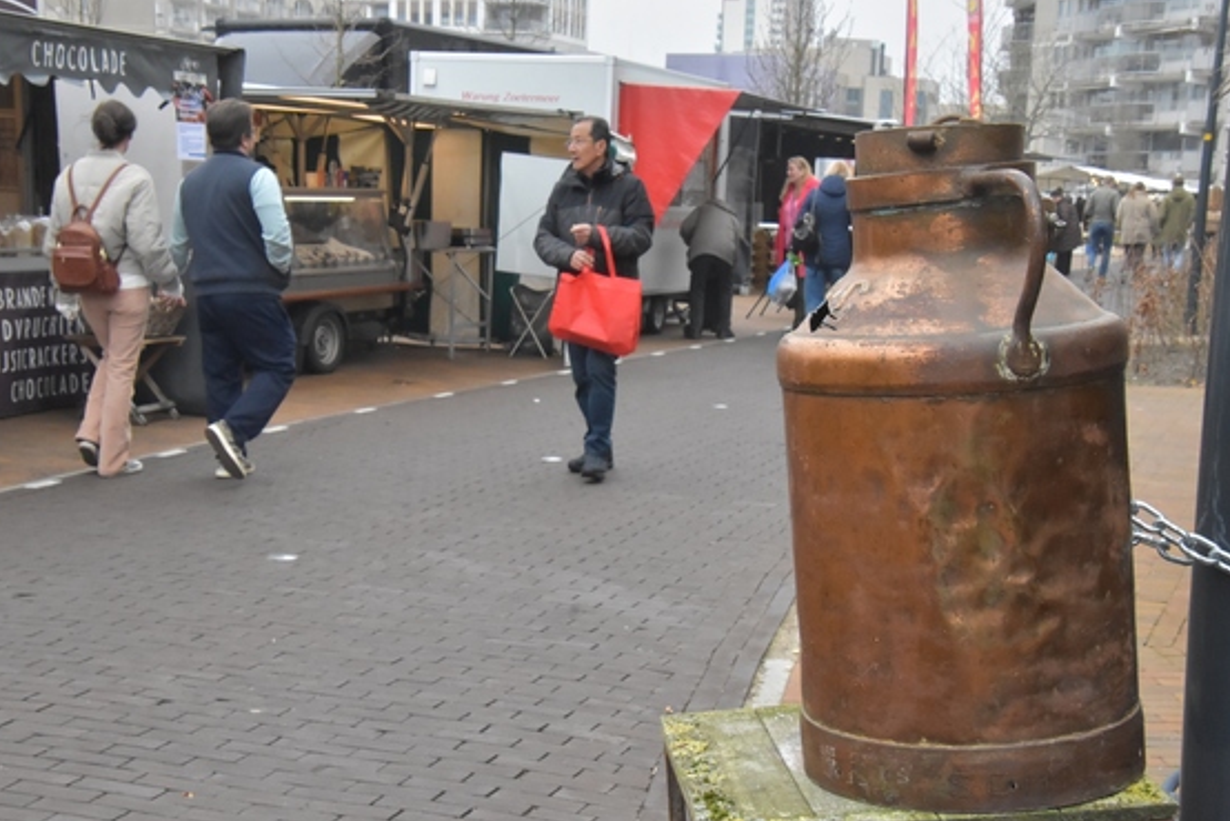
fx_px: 1778
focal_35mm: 52
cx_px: 606
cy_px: 429
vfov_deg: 26.0
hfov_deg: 38.2
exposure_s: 1/640
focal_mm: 32
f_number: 13
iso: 3200
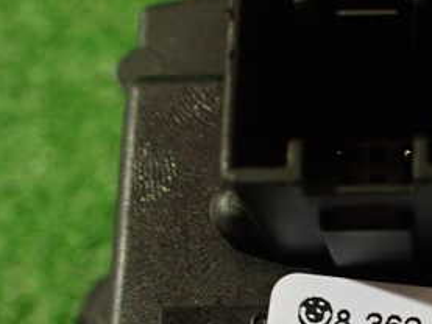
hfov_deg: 28.3
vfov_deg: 22.0
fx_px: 812
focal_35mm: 65
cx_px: 413
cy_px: 301
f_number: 2.3
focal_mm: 5.4
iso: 800
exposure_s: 1/30
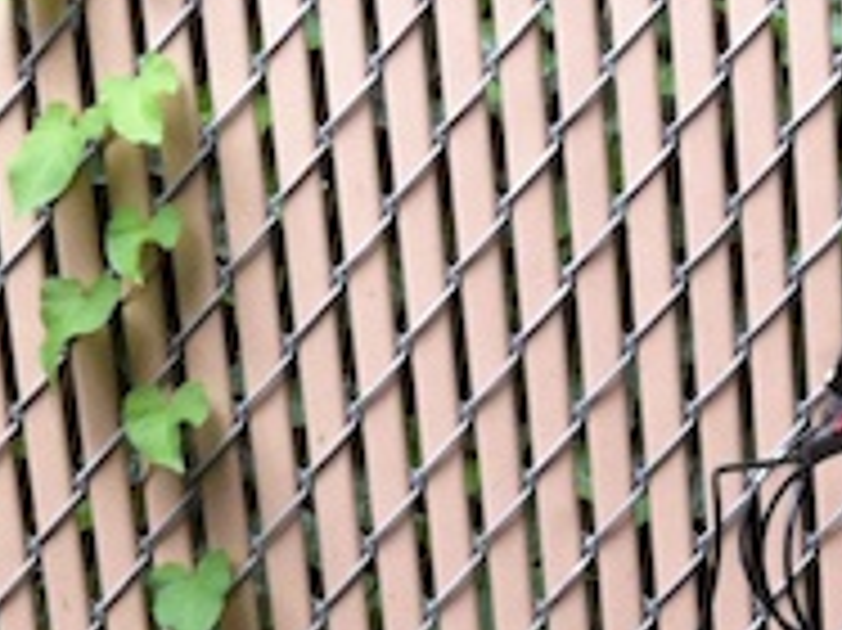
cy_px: 994
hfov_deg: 12.3
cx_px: 1409
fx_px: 3646
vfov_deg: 9.6
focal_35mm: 150
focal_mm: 3.85
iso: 80
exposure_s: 1/60
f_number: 2.8
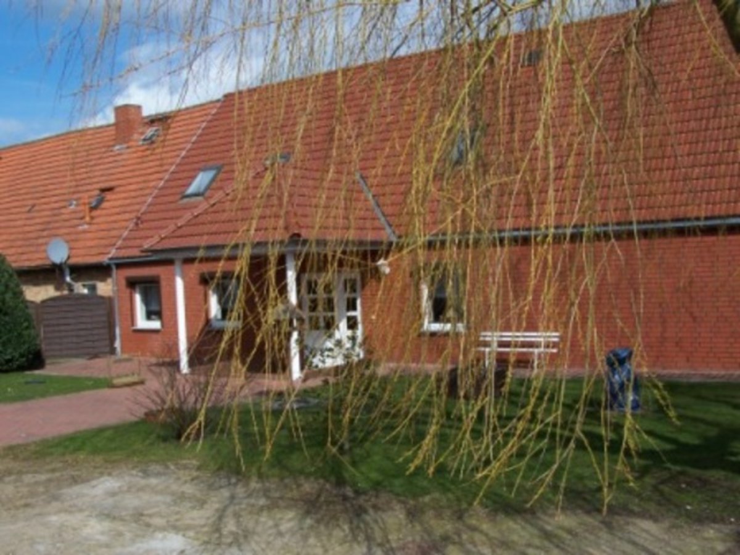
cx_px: 370
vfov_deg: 37.7
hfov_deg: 49.0
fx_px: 812
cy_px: 278
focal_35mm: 38
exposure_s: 1/500
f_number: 5.6
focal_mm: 6.3
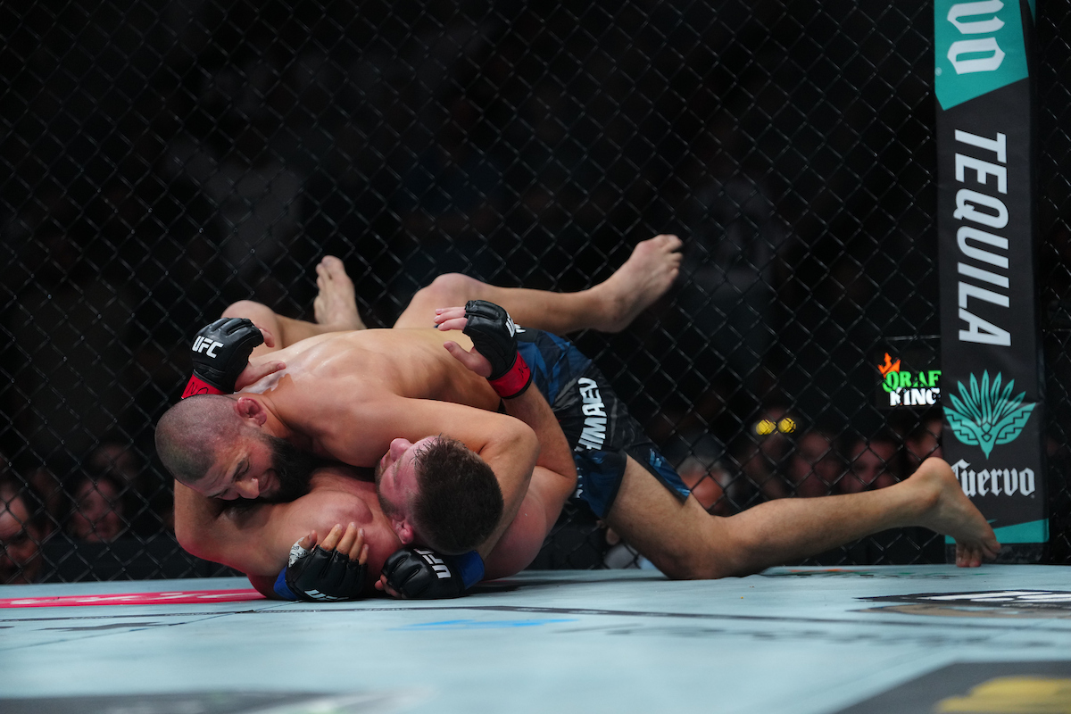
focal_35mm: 157
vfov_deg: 8.7
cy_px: 357
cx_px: 536
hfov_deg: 13.1
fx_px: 4670
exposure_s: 1/1600
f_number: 2.8
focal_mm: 157
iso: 2500
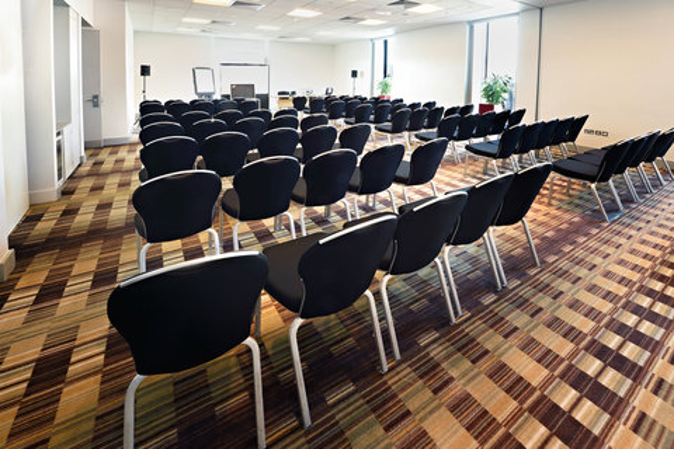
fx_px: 281
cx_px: 337
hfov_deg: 100.4
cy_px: 224
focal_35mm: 15
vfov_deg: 77.3
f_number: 13
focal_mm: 15
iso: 200
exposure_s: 1
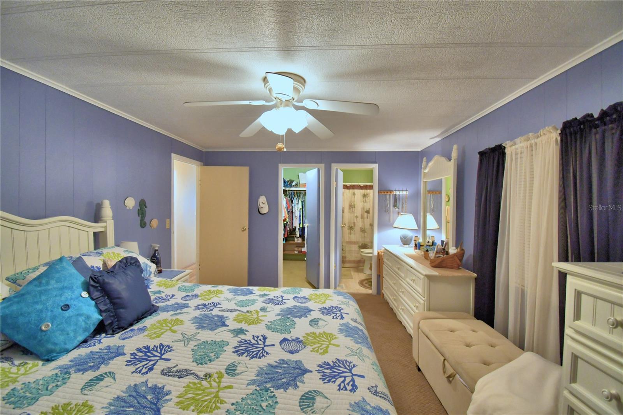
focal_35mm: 15
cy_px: 208
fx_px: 260
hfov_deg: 100.4
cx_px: 312
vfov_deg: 77.3
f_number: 4.5
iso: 1000
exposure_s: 1/30
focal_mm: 10
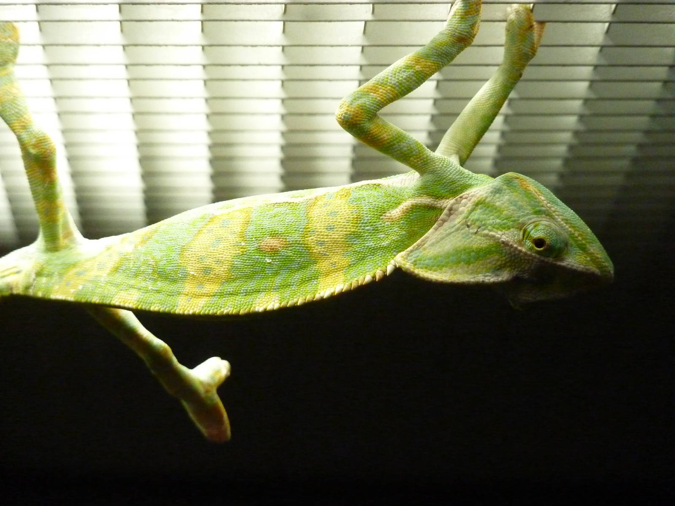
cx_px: 338
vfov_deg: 6.1
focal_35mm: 242
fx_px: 4719
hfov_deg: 8.2
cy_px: 253
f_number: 4.7
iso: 800
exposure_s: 1/160
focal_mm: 39.7
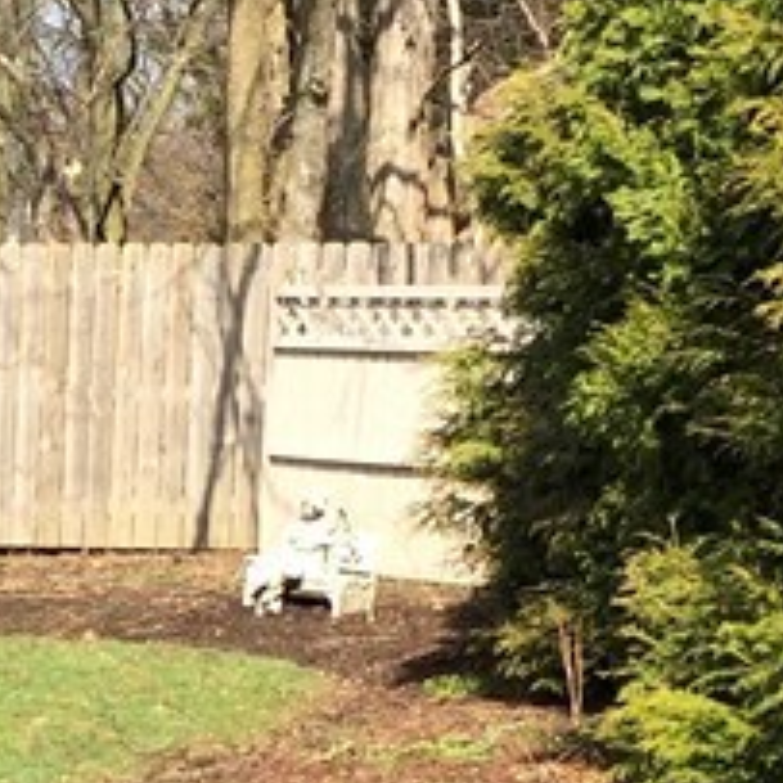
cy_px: 733
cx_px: -382
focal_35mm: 129
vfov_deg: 13.4
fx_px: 3301
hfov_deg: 12.8
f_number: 2.2
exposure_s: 1/942
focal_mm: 4.15
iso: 32
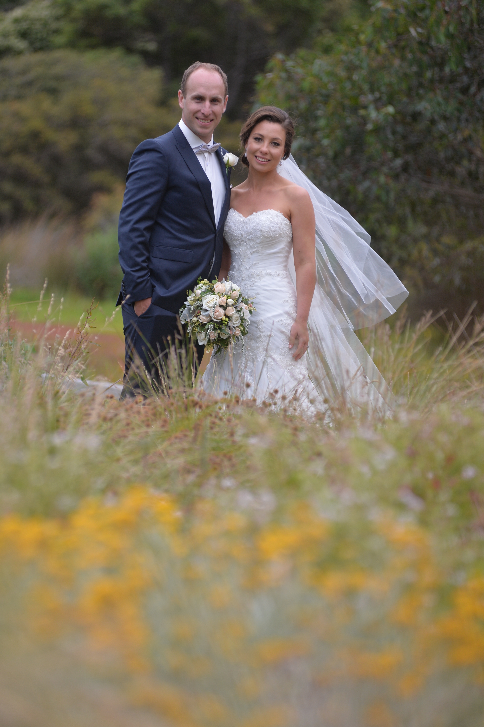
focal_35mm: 185
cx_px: 242
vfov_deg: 11.1
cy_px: 364
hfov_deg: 7.4
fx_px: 3735
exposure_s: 1/1000
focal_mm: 185
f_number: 4
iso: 400
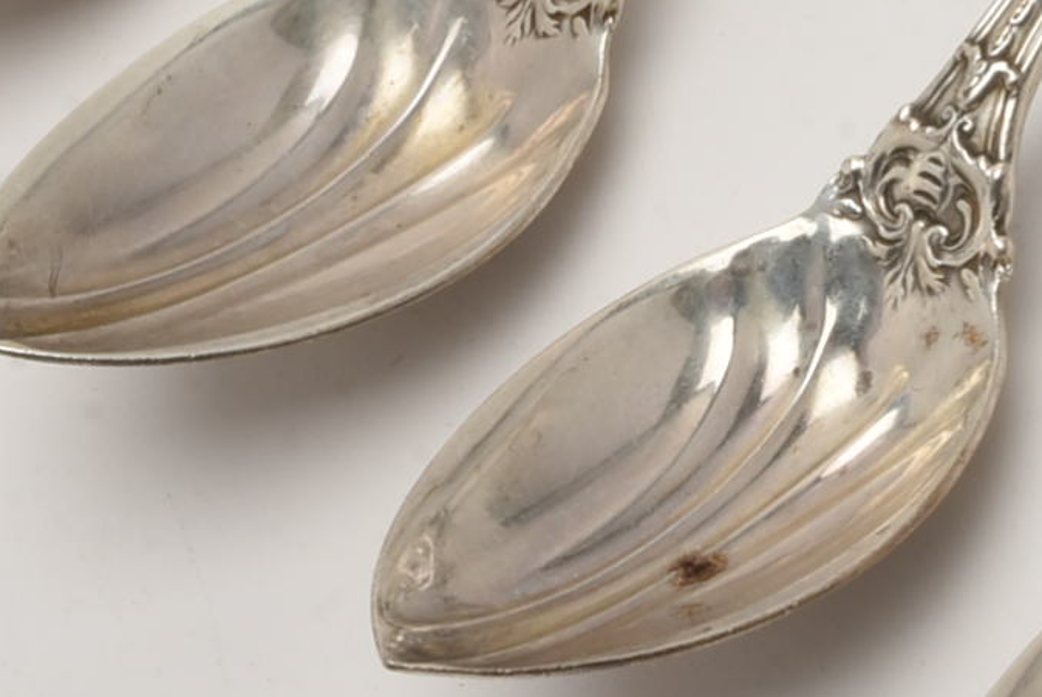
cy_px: -236
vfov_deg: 4.7
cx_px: 691
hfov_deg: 7.0
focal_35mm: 293
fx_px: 8490
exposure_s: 1/125
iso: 100
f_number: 25
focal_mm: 44
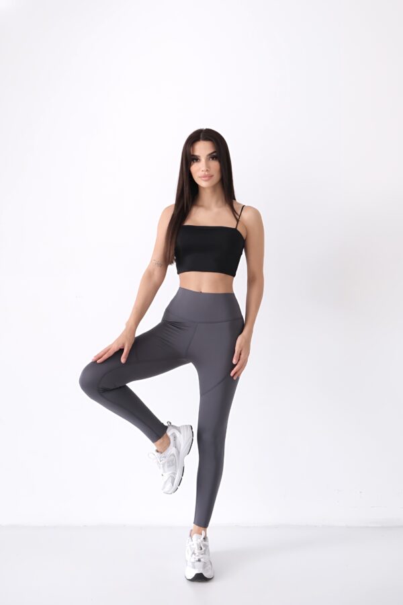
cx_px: 202
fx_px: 588
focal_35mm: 35
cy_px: 302
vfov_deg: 54.4
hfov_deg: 37.9
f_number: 5.6
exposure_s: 1/60
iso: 2500
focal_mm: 23.5
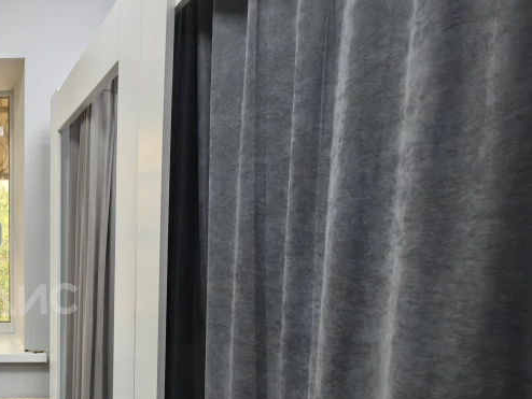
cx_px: -46
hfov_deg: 43.5
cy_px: 300
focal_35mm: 33
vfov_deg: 41.7
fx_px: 507
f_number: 2.2
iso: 160
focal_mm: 1.76
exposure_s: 1/100
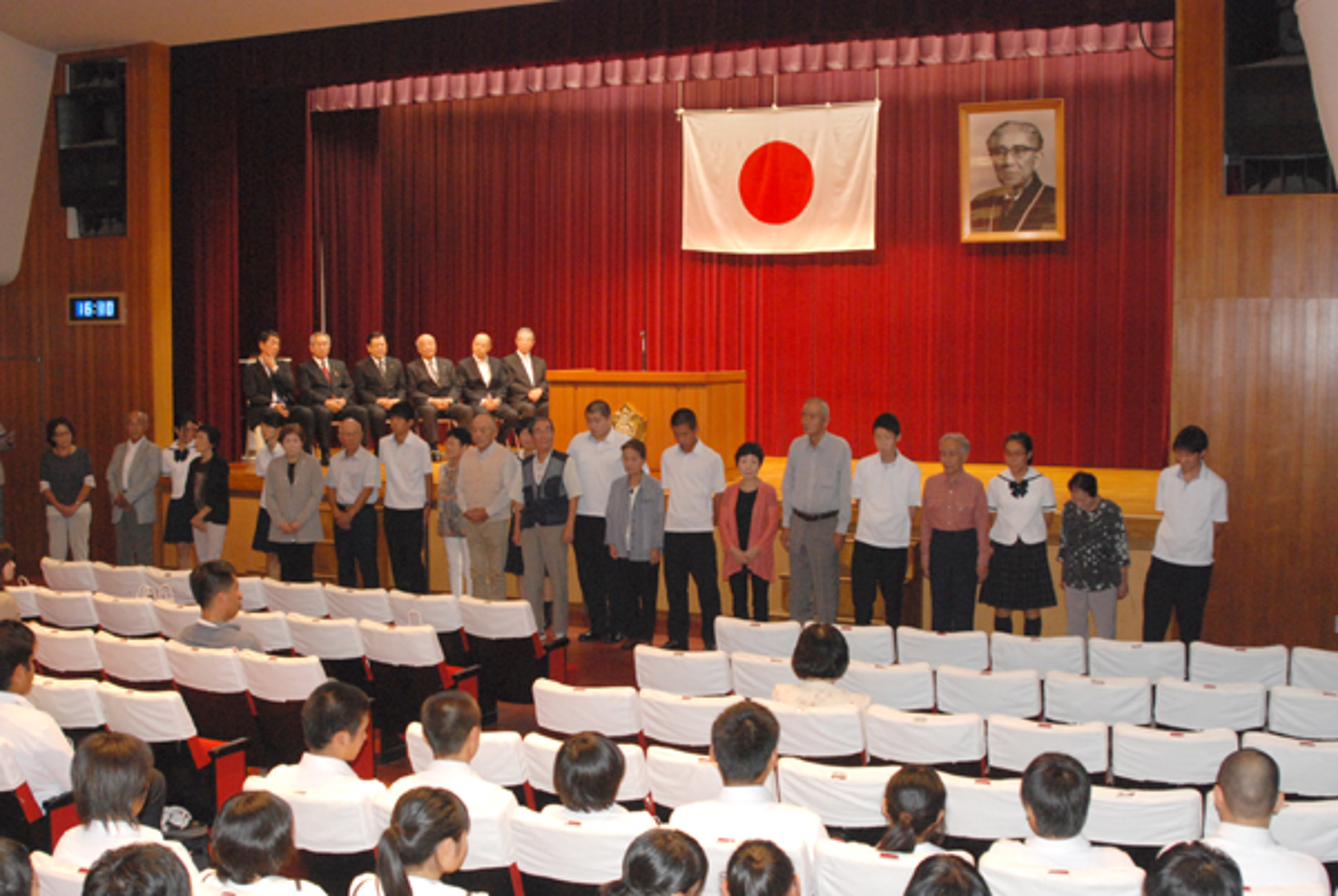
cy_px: 448
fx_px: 1563
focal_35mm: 42
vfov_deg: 32.0
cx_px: 669
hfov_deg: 46.3
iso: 1600
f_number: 5.6
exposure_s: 1/60
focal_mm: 28
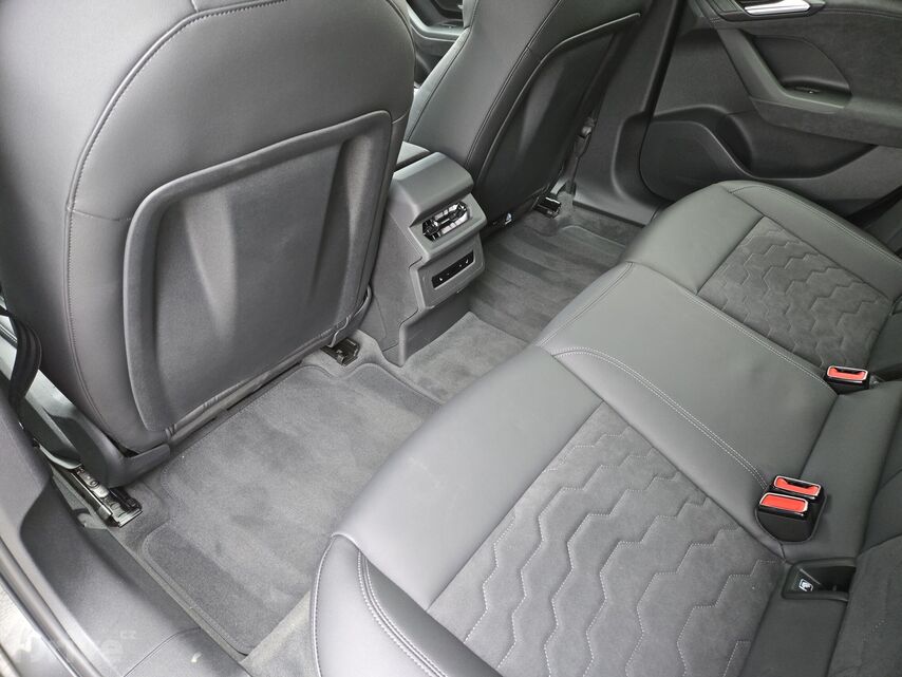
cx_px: 451
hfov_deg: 73.9
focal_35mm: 23
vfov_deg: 58.9
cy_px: 338
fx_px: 599
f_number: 1.8
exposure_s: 1/100
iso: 500
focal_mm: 5.4
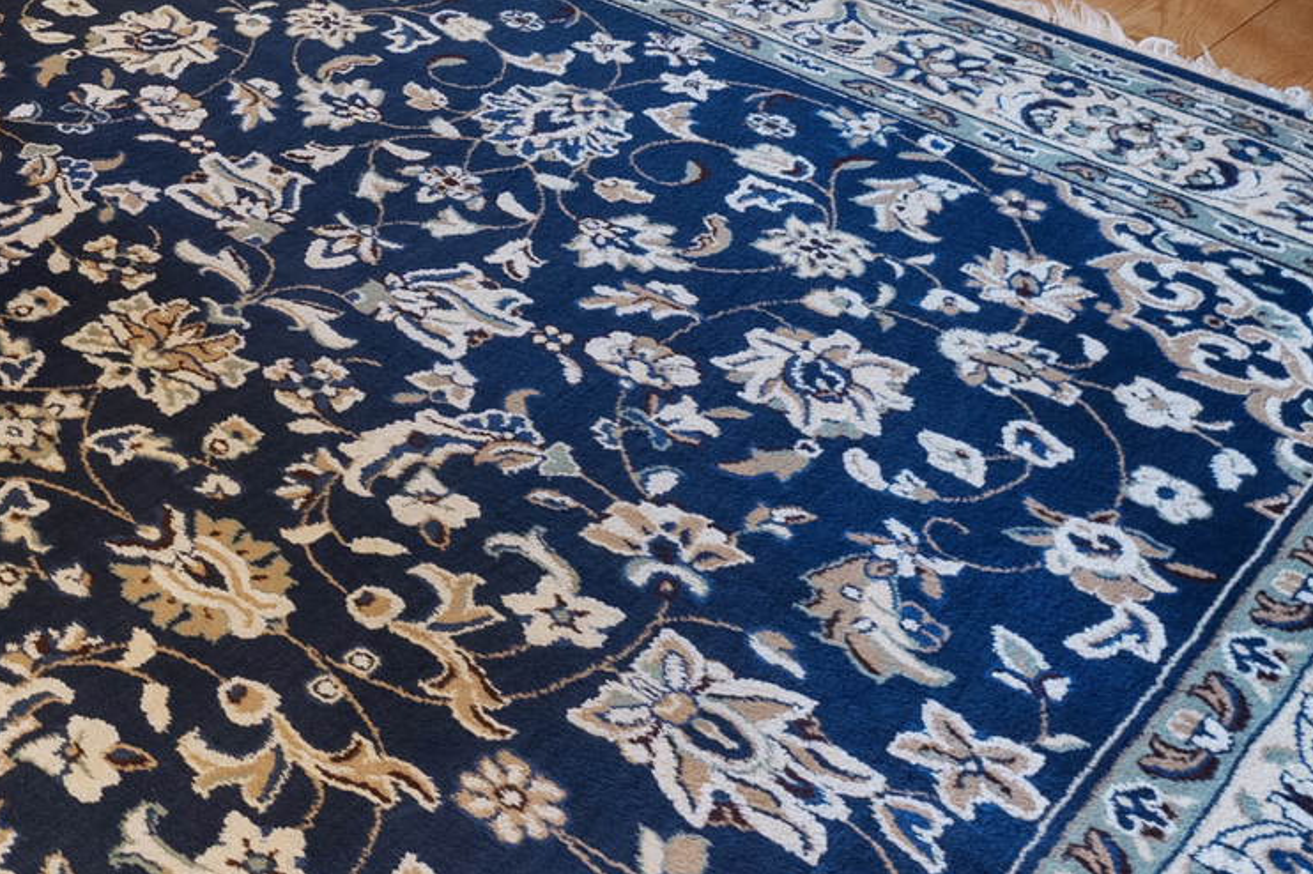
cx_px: -64
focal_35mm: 60
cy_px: -936
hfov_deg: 30.3
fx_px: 2205
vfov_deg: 16.4
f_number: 8
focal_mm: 14.6
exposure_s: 1/2.5
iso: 800
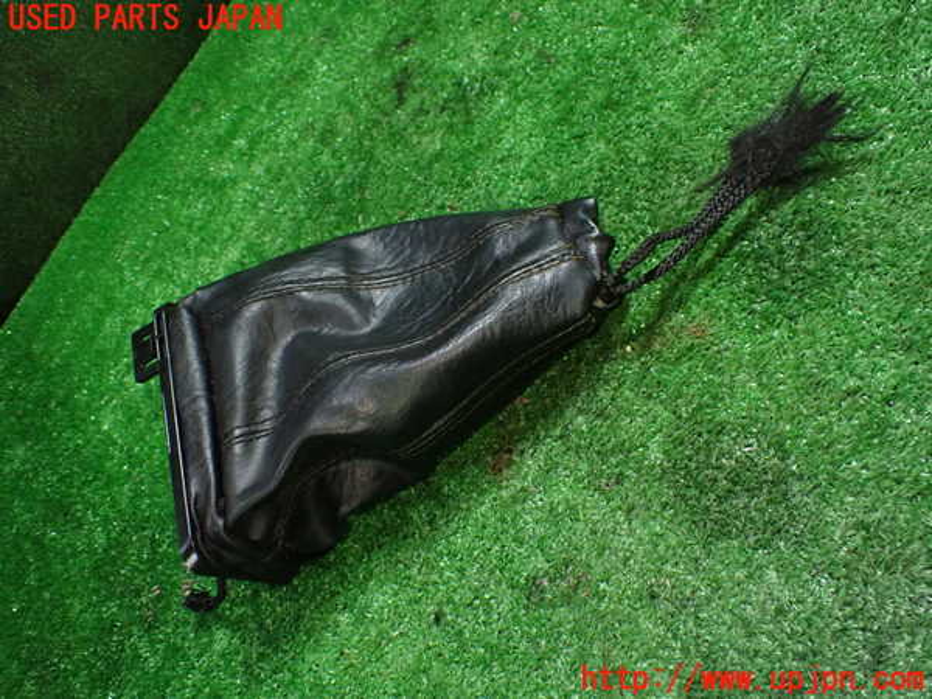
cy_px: 350
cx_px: 466
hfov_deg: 60.0
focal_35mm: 30
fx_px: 808
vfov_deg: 46.8
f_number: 2.3
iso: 800
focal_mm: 5.4
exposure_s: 1/80
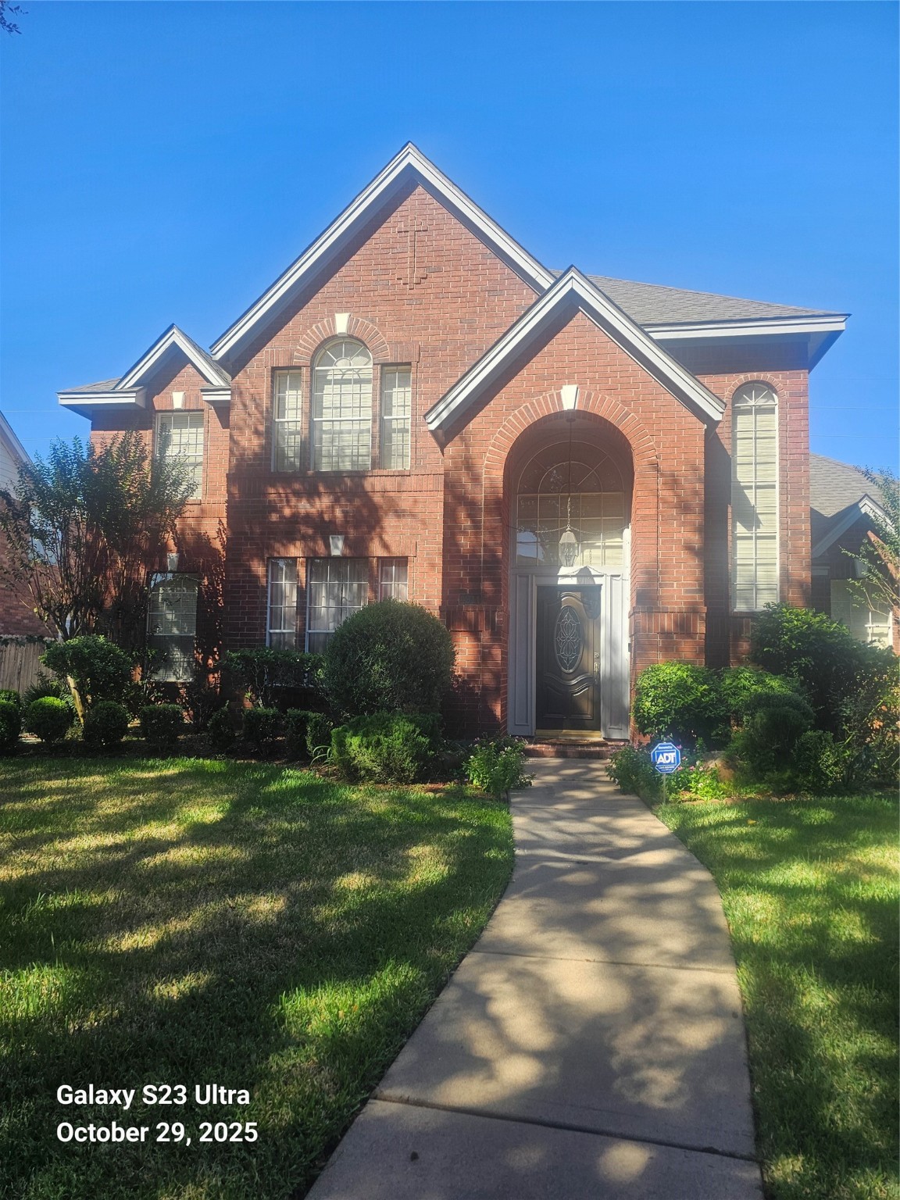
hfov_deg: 58.9
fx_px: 797
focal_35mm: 23
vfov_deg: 73.9
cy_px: 600
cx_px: 450
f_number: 1.7
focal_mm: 6.3
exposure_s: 1/719
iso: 25
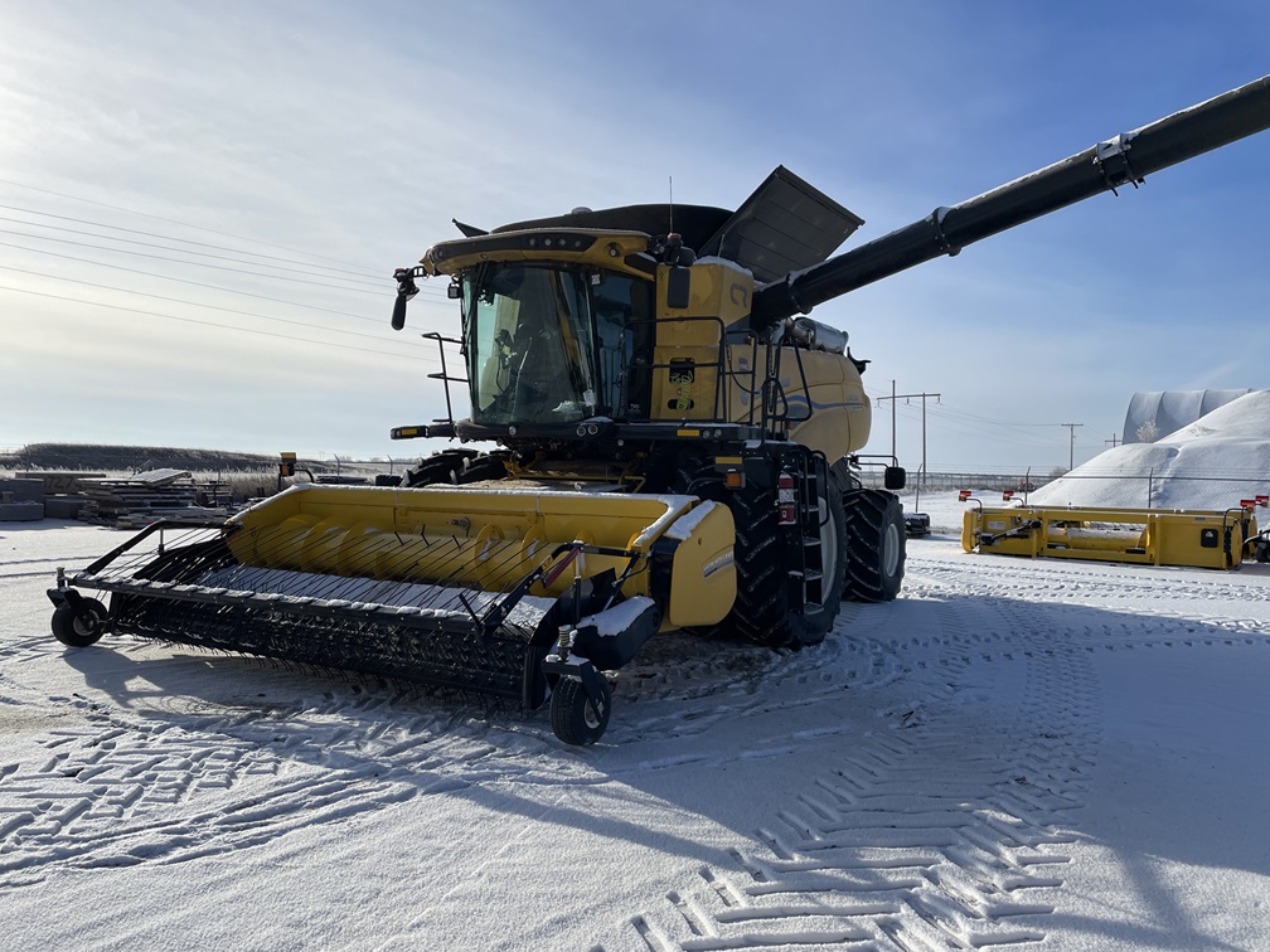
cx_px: 635
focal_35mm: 26
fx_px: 954
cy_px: 476
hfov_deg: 67.3
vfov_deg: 53.1
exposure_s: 1/7299
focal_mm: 4.2
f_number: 1.6
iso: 32
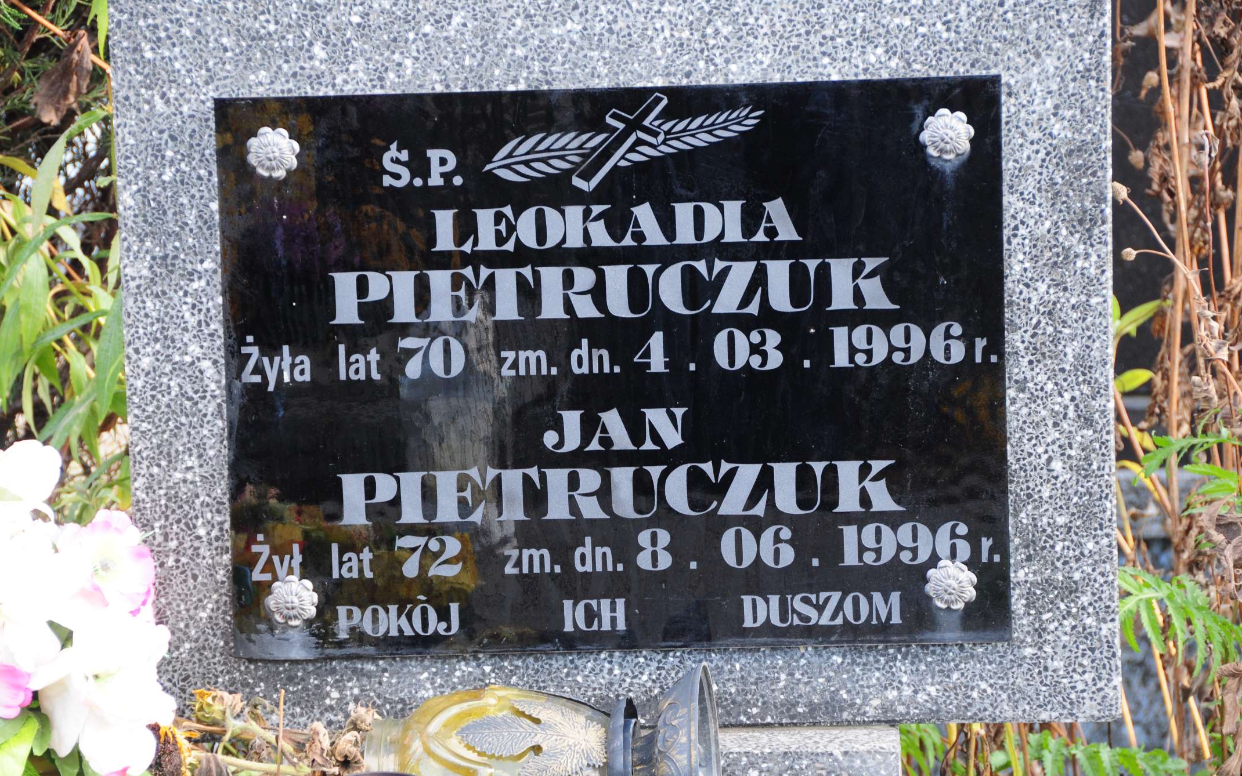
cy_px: 393
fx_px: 6991
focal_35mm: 207
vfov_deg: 6.4
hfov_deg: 10.2
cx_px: 620
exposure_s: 1/50
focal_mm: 135
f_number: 7.1
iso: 320
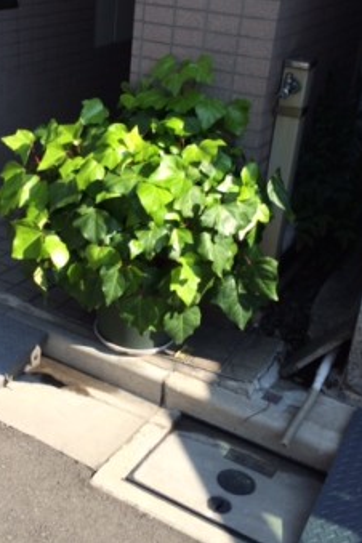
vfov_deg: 42.7
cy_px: 246
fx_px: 694
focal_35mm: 46
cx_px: 109
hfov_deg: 29.0
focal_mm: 4.12
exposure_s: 1/820
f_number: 2.2
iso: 32
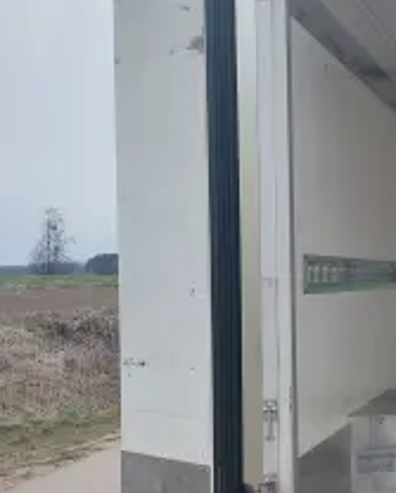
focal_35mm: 75
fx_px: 1096
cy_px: 301
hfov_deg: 17.8
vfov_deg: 25.3
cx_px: 633
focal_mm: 5.23
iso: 25
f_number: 1.8
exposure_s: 1/649
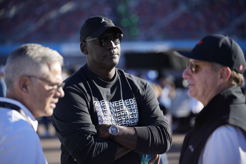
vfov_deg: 11.1
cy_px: 82
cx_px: 123
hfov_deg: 16.7
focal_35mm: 123
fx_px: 840
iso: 250
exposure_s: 1/2000
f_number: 2.8
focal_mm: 123
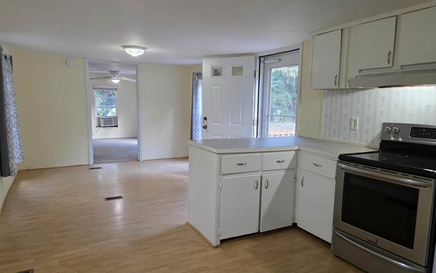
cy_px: 143
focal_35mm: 25
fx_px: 297
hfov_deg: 72.5
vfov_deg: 49.3
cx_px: 221
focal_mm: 6.3
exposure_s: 1/120
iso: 320
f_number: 1.7
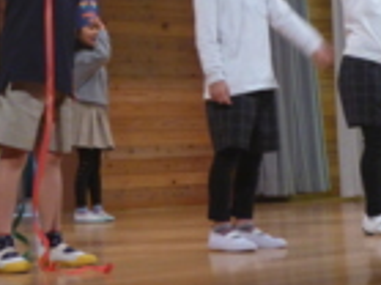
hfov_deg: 18.1
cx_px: 101
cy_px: -60
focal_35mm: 108
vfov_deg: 13.3
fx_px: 1188
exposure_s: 1/30
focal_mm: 7.4
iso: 400
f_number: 4.2
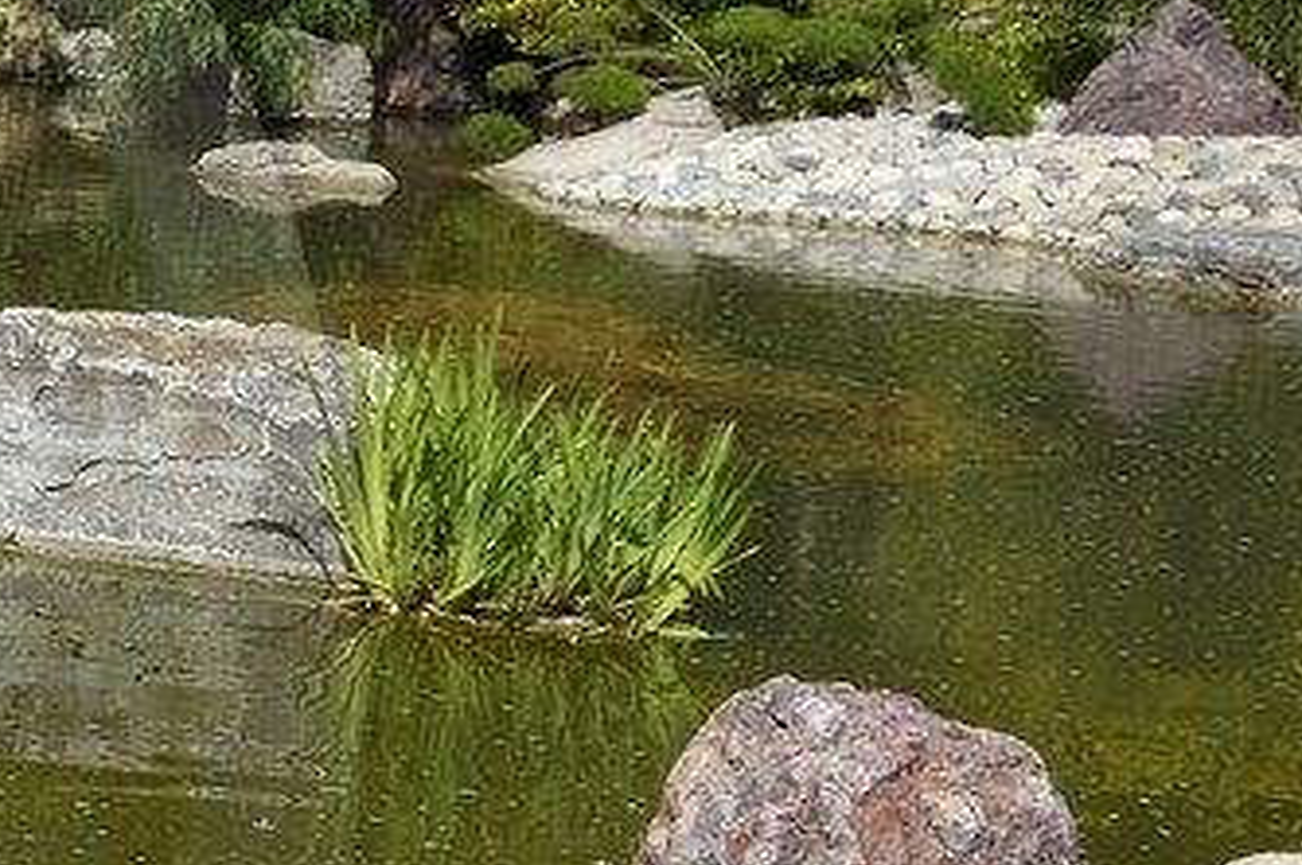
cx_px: -1247
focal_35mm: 115
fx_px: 4155
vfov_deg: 11.8
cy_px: 701
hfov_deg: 14.8
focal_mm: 24
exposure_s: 1/250
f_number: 10
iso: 200
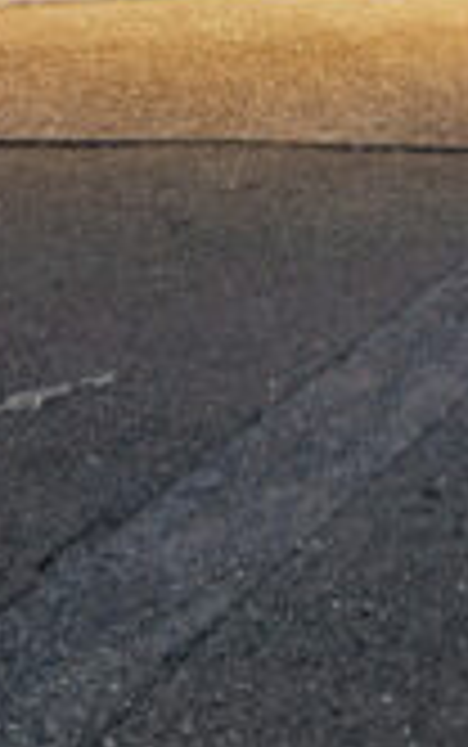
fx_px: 1793
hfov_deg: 13.8
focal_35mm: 88
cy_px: -326
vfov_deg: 20.6
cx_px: 729
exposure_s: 2.5
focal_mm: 14
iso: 250
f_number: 9
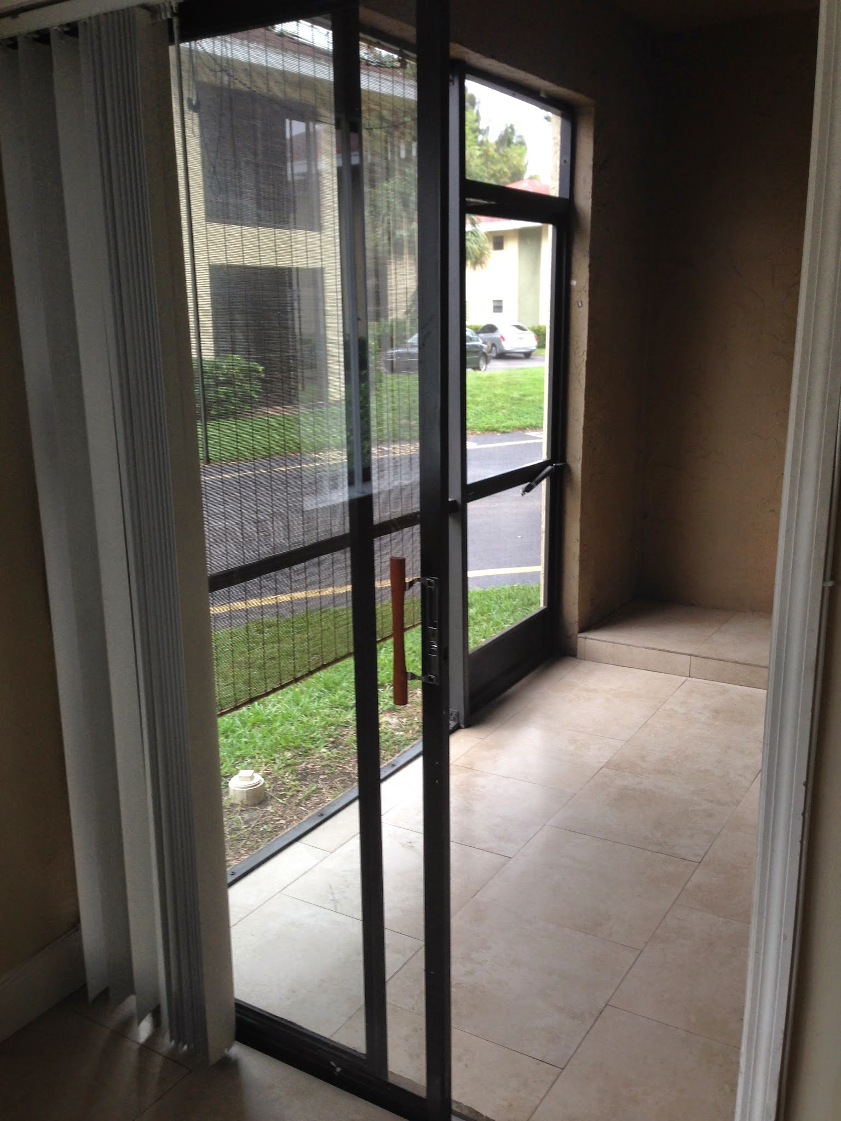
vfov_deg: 55.4
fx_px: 1069
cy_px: 560
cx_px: 420
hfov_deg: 42.9
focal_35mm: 33
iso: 50
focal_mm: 4.12
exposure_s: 1/30
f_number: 2.4
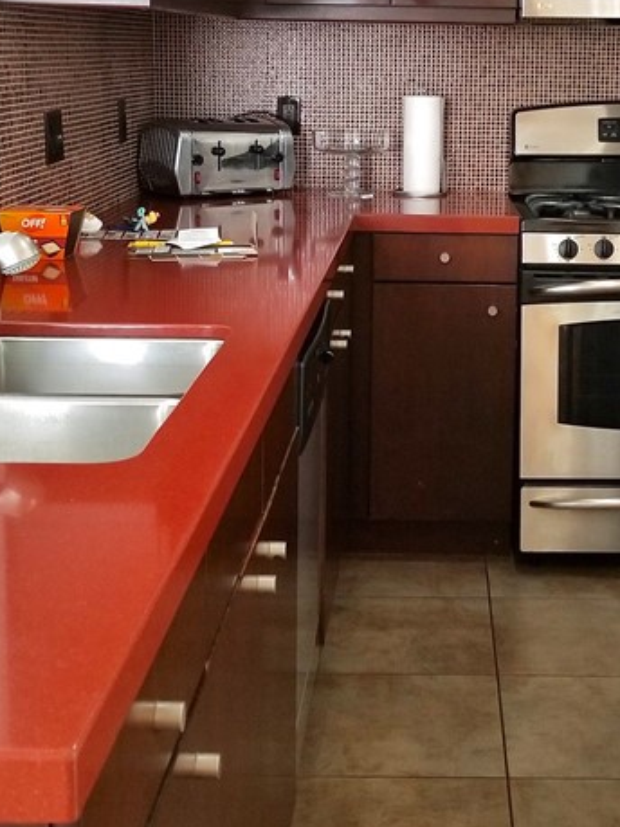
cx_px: 433
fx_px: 1386
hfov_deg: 25.0
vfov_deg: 33.0
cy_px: 283
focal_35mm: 58
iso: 250
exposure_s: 1/24
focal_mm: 4.25
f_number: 1.7
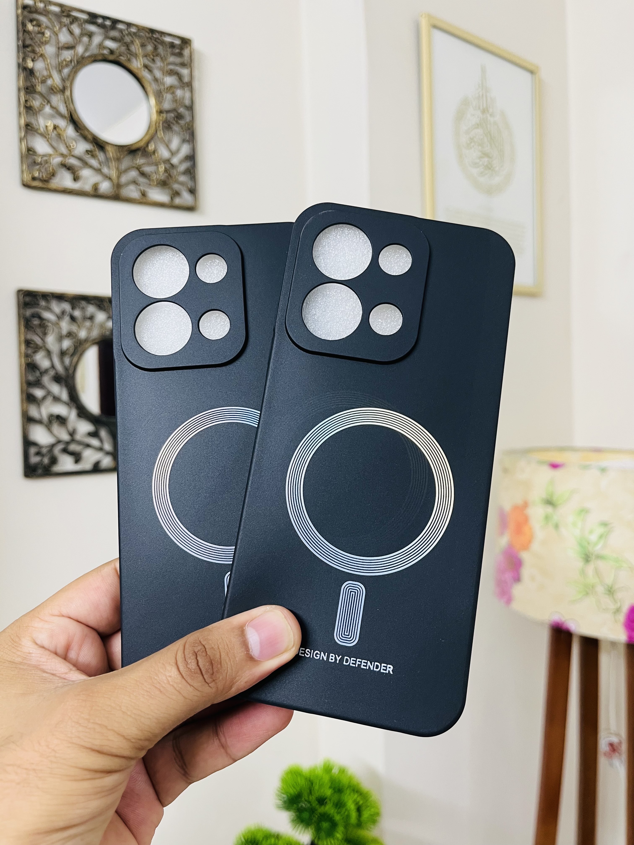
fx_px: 635
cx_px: 317
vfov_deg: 67.3
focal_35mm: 26
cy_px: 422
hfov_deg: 53.1
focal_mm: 5.1
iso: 100
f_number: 1.6
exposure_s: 1/50
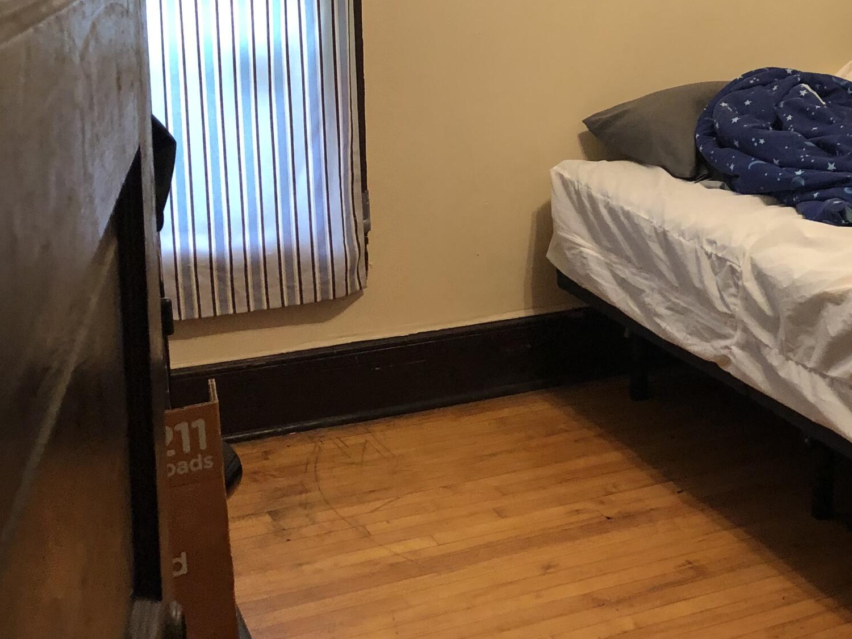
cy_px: 169
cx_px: 717
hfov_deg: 33.1
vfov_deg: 25.8
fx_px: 1378
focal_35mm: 56
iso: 64
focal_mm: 3.99
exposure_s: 1/15
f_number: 1.8
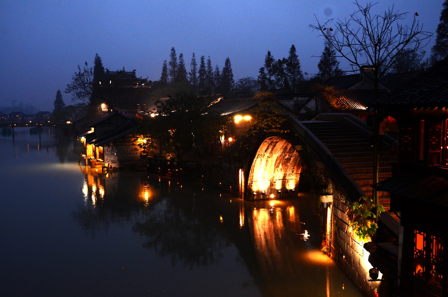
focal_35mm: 36
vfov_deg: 36.7
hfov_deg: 53.2
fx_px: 447
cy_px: 148
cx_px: 224
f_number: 6.3
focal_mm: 24
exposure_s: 1/5
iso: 1000
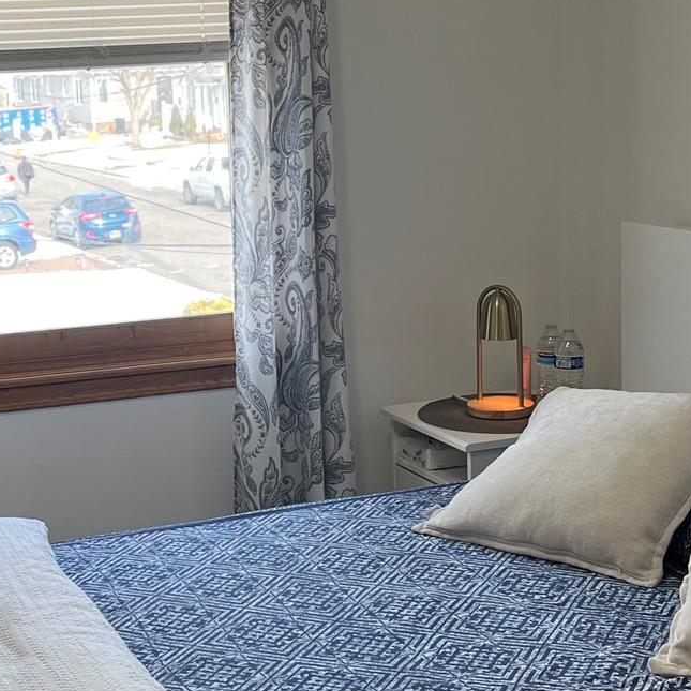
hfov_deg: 23.6
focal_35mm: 73
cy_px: 355
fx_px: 1649
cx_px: 240
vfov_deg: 23.7
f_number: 1.6
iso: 40
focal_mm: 5.1
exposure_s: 1/120
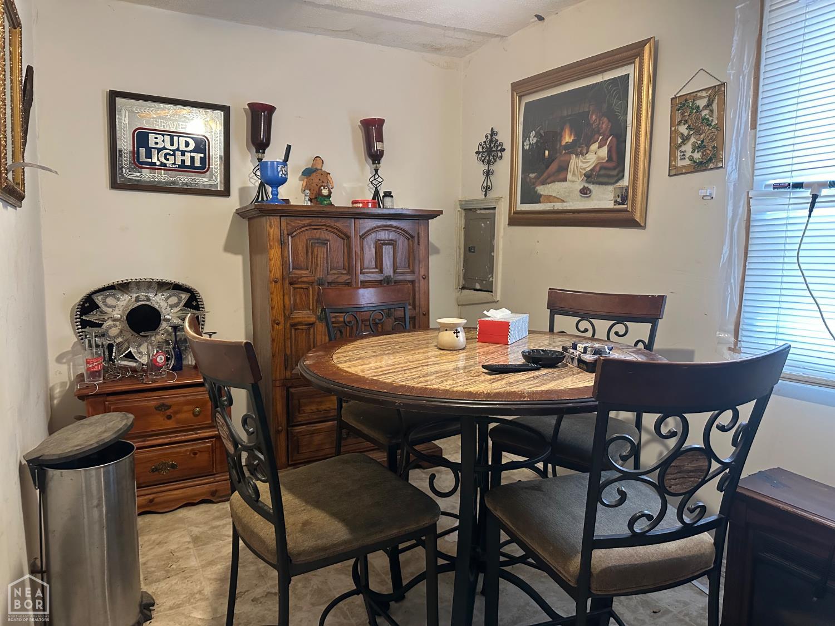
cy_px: 313
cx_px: 418
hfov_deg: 71.6
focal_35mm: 24
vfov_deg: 56.8
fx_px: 579
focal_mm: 6.86
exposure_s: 1/60
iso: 640
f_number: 1.78
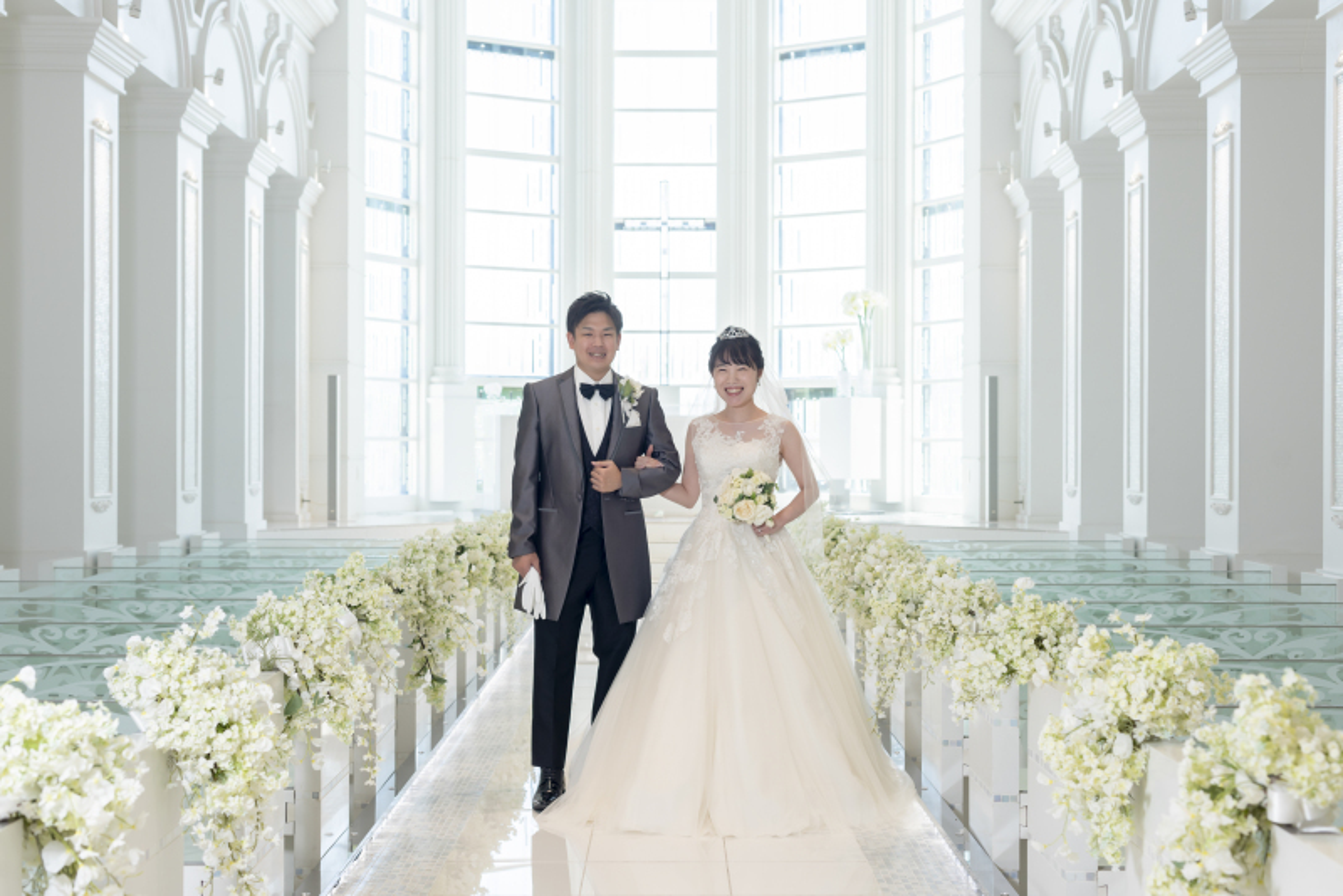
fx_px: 1866
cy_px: 448
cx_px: 672
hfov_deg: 39.6
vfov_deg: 27.0
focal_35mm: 50
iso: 160
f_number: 5.6
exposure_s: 1/125
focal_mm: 50
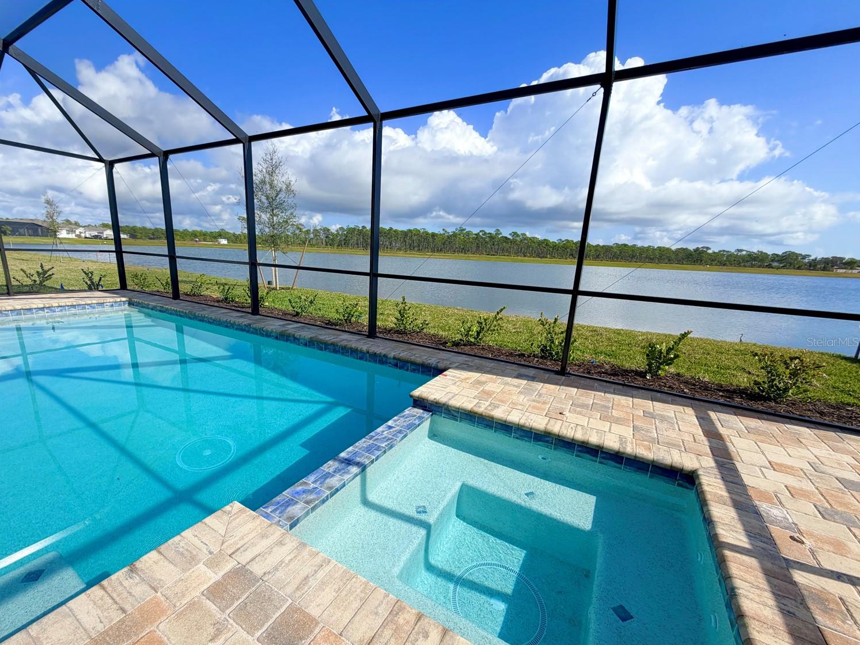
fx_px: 373
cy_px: 342
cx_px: 400
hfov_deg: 98.0
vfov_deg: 81.7
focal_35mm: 15
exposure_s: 1/770
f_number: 2.2
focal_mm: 2.22
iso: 25
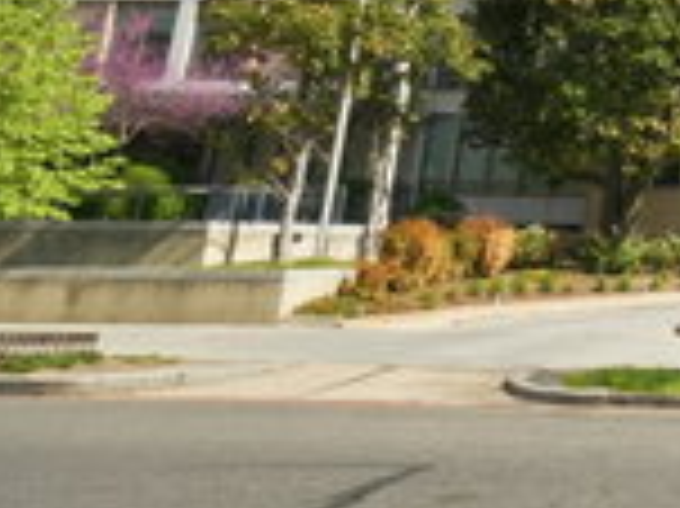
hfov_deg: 26.1
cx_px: 1054
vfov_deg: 26.3
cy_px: -67
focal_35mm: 51
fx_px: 992
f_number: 22
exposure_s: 1/50
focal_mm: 11
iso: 200
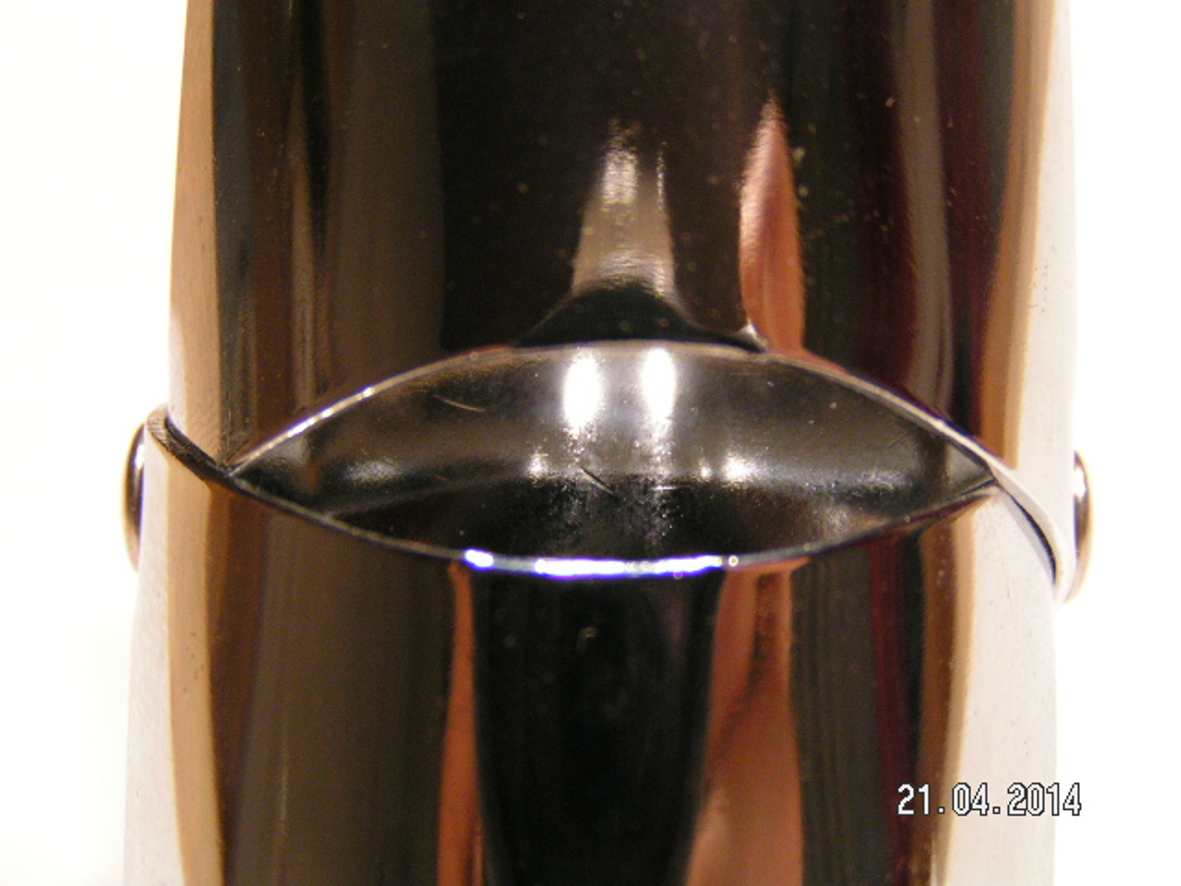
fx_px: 2149
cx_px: 590
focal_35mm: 63
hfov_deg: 30.7
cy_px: 443
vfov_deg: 23.3
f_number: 3.2
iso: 200
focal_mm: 9.7
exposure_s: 1/30
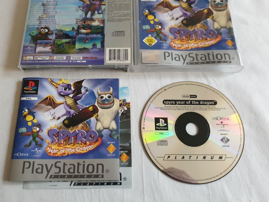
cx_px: 125
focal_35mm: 30
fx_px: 233
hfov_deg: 59.9
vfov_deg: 46.7
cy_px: 91
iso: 200
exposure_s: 1/60
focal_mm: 4.3
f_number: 1.5
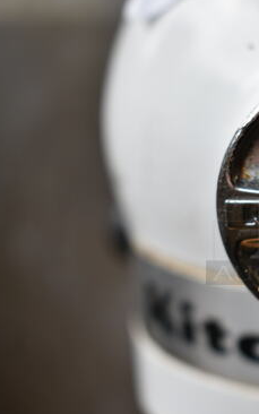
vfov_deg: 21.4
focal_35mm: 97
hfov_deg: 13.1
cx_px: 333
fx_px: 1095
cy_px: 225
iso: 250
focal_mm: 38
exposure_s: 1/60
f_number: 4.8
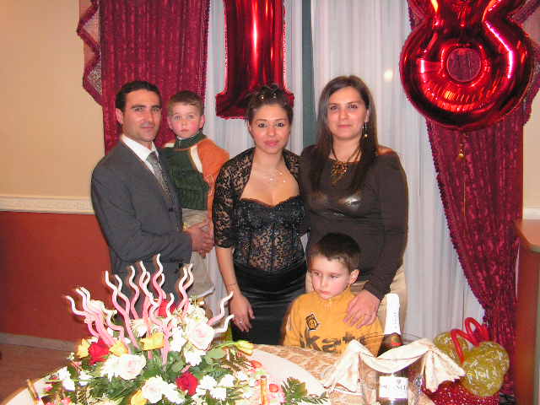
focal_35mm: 38
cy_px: 202
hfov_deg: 49.0
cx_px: 270
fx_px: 593
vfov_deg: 37.7
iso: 200
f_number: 3.2
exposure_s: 1/40
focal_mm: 6.4
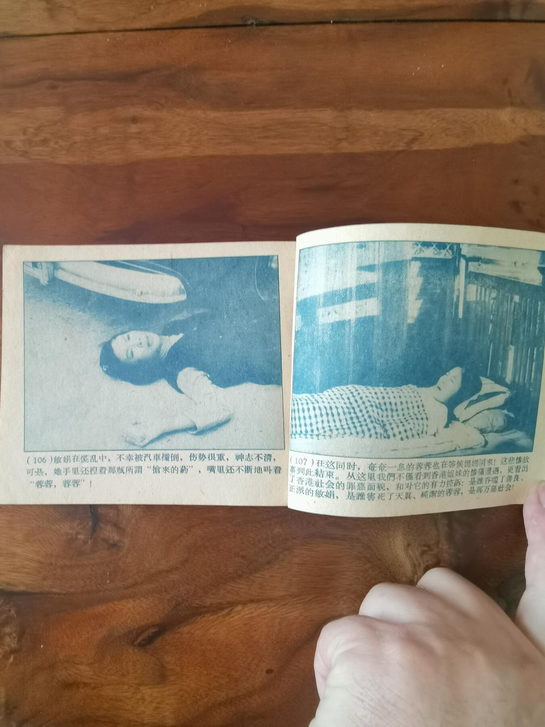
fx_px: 567
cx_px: 272
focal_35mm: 27
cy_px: 364
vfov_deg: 65.3
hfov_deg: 51.4
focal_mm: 2.26
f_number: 2.2
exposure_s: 1/33.3
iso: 200
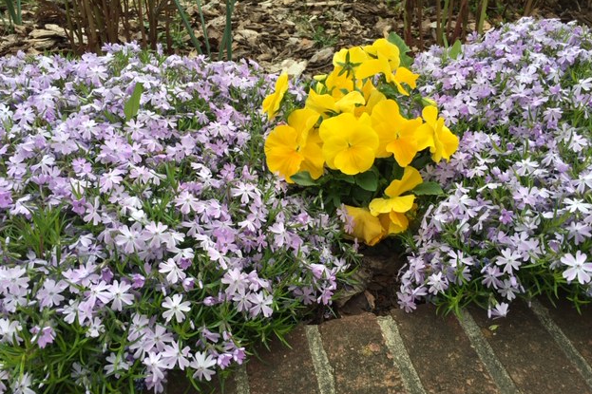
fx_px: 510
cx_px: 303
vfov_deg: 42.3
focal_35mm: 31
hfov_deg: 60.3
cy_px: 204
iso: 25
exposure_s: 1/203
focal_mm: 4.15
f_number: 2.2
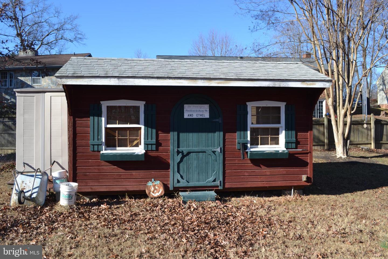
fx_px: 323
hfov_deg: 61.9
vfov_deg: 43.6
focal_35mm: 30
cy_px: 130
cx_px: 194
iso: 100
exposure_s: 1/200
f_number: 7.1
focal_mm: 20
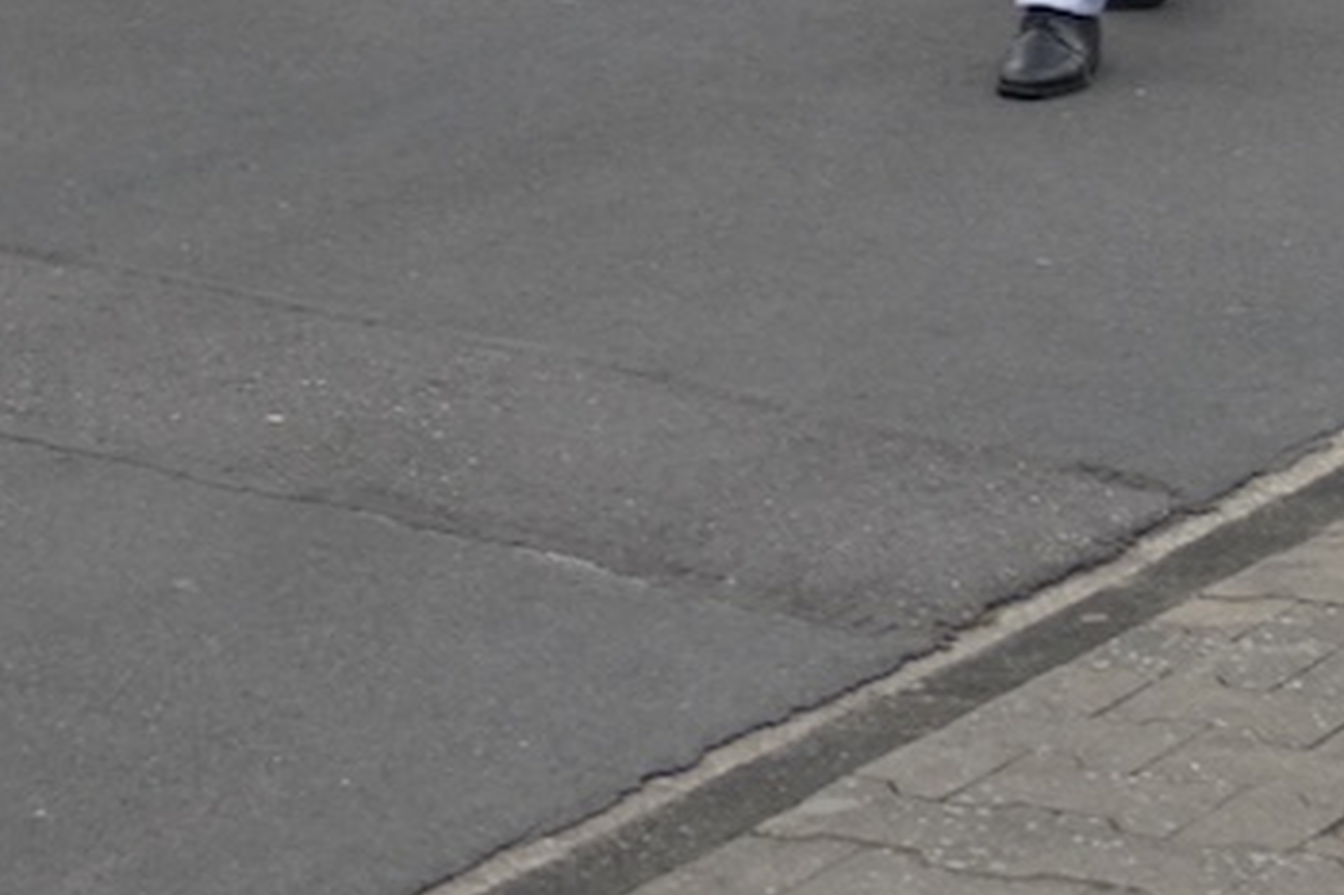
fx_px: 5448
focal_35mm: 146
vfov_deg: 9.1
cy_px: -565
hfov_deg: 14.1
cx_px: 576
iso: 100
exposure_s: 1/80
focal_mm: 8.6
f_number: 3.8
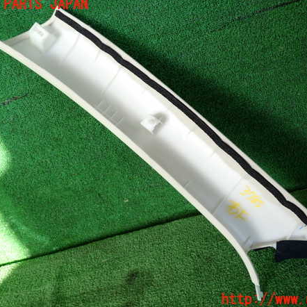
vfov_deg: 46.0
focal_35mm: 36
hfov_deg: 46.0
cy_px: 152
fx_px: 361
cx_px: 170
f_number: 2.3
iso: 125
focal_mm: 5.4
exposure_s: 1/125
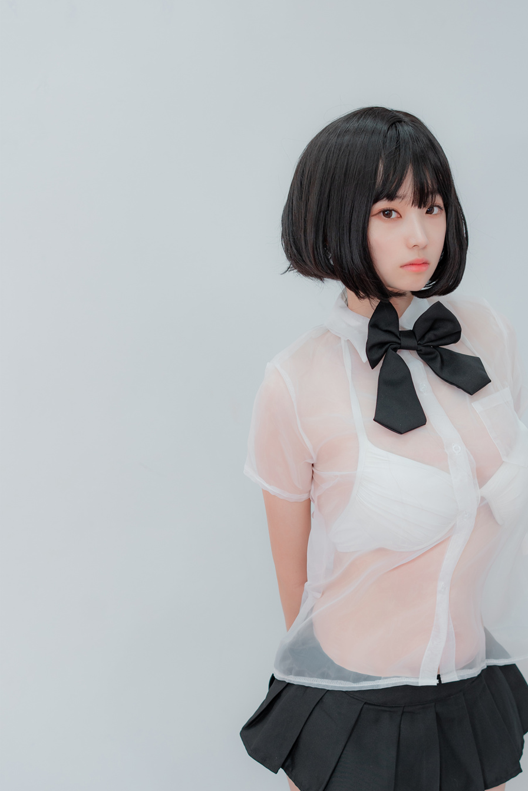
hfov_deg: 20.3
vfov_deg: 30.1
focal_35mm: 67
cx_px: 352
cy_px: 415
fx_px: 1473
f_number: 3.2
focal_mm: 50
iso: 200
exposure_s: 1/125
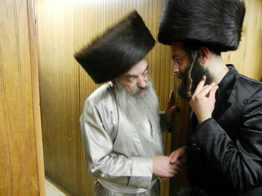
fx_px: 227
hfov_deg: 60.0
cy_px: 98
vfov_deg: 46.8
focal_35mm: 30
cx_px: 131
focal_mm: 5.4
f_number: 3.5
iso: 400
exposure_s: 1/15.6
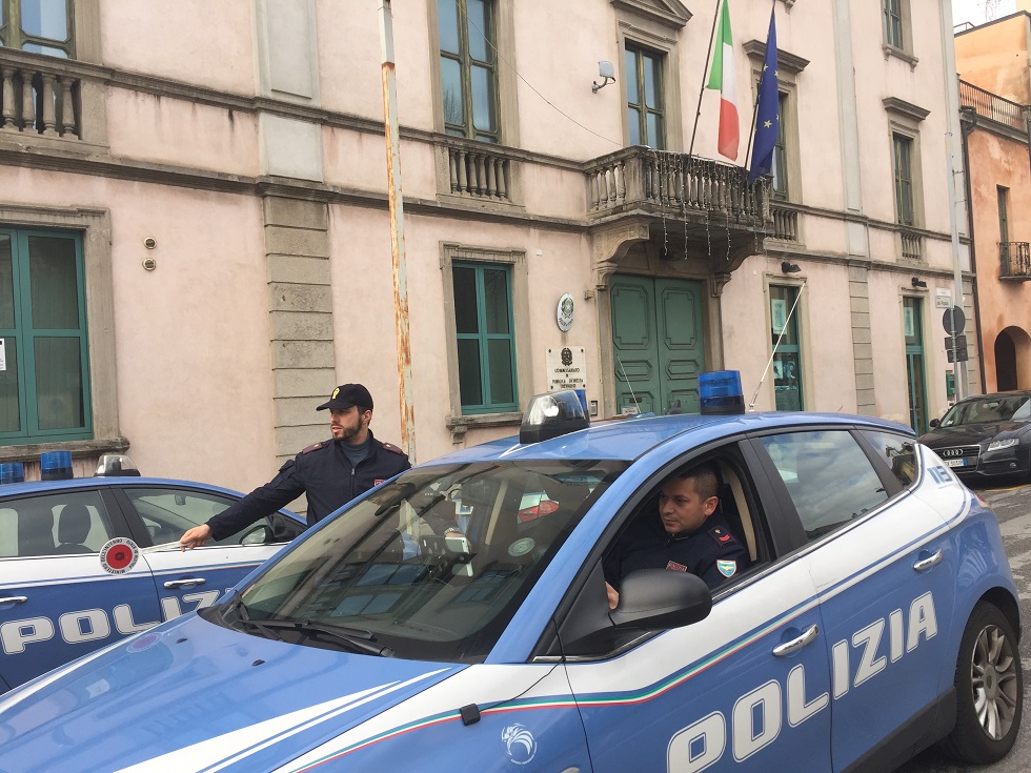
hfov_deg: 61.7
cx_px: 516
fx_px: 864
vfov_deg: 48.2
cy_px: 386
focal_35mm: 29
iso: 32
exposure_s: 1/430
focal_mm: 4.15
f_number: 2.2
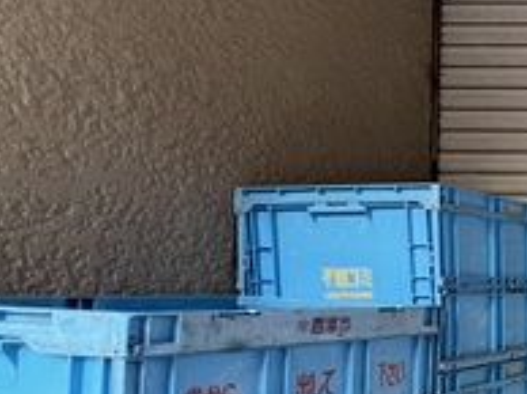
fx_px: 715
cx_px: 888
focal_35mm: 47
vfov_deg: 30.3
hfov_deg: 24.4
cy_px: 295
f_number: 1.8
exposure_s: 1/99
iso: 80
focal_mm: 1.57
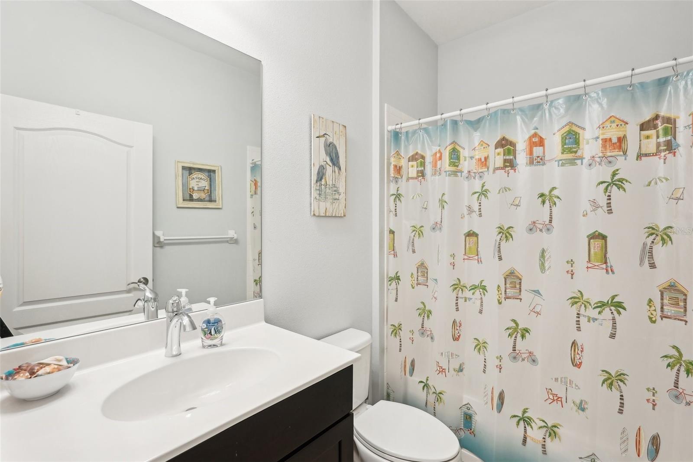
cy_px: 231
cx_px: 346
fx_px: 308
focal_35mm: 16
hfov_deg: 96.7
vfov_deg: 73.7
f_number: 8
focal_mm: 16
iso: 400
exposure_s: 1/13
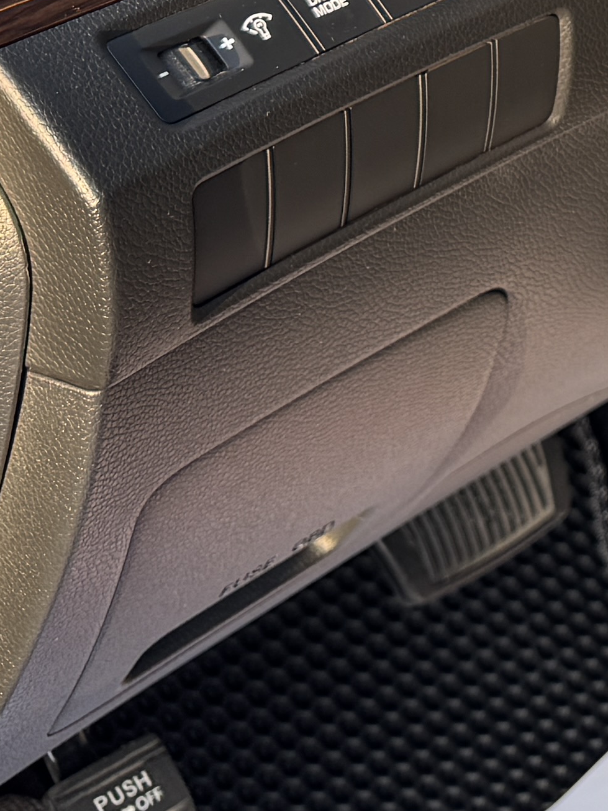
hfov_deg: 12.8
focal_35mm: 105
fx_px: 2460
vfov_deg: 16.8
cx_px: 1096
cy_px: -437
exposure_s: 1/210
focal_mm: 6.76
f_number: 1.78
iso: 64
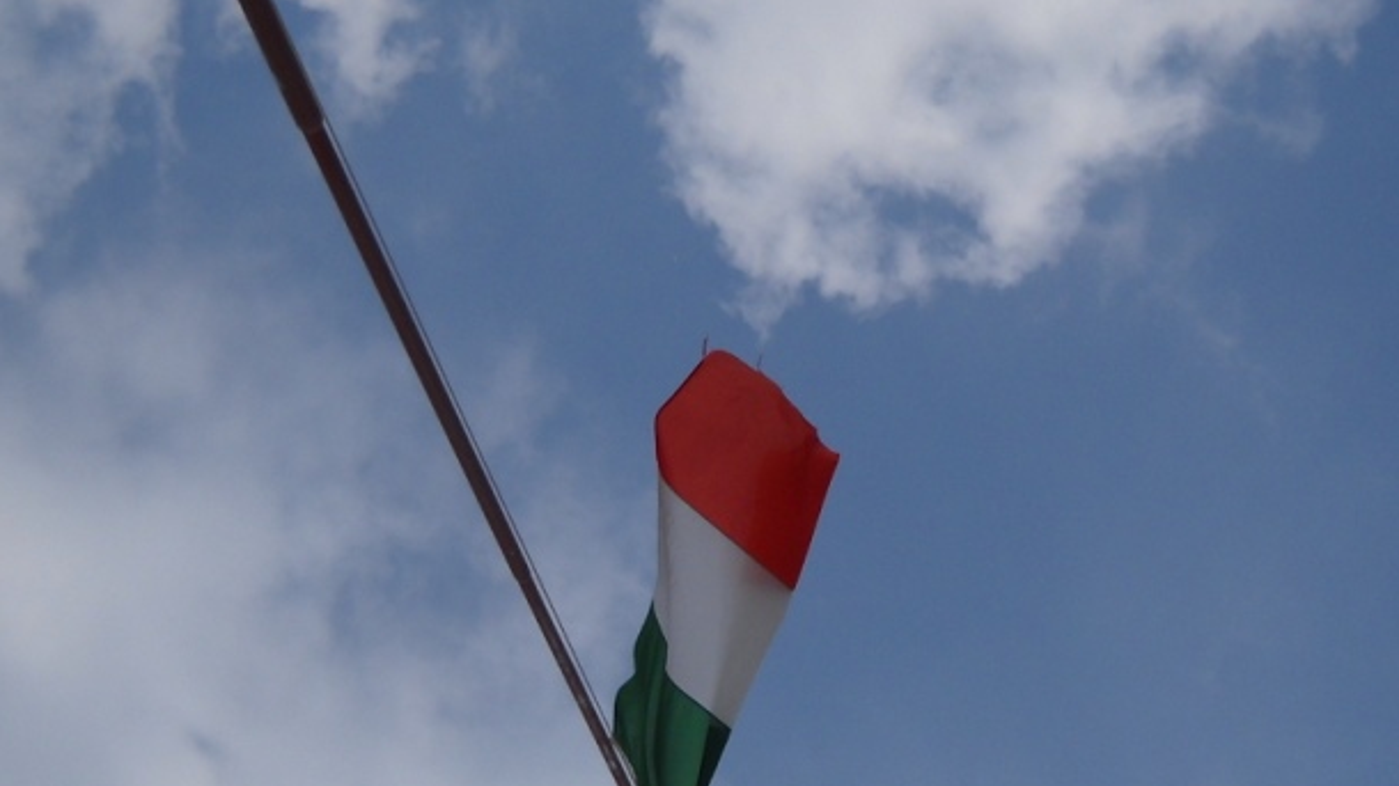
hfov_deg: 28.2
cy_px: 564
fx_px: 2782
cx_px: 821
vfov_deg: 16.0
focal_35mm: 75
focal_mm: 6.72
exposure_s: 1/877
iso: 64
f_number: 5.5
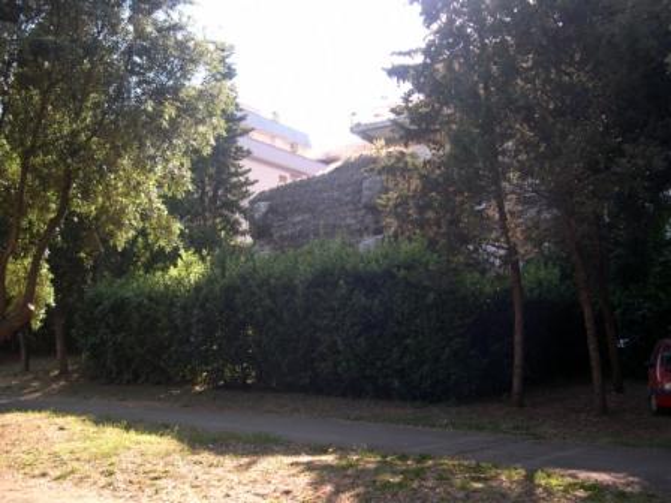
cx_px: 336
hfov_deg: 49.0
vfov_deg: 37.7
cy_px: 252
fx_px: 737
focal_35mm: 38
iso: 100
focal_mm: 8
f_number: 2.8
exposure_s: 1/261
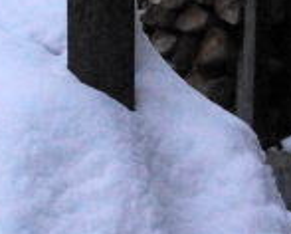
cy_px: 16
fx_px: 2311
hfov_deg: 7.2
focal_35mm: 268
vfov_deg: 5.8
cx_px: -22
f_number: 4
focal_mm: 28
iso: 1600
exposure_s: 1/50
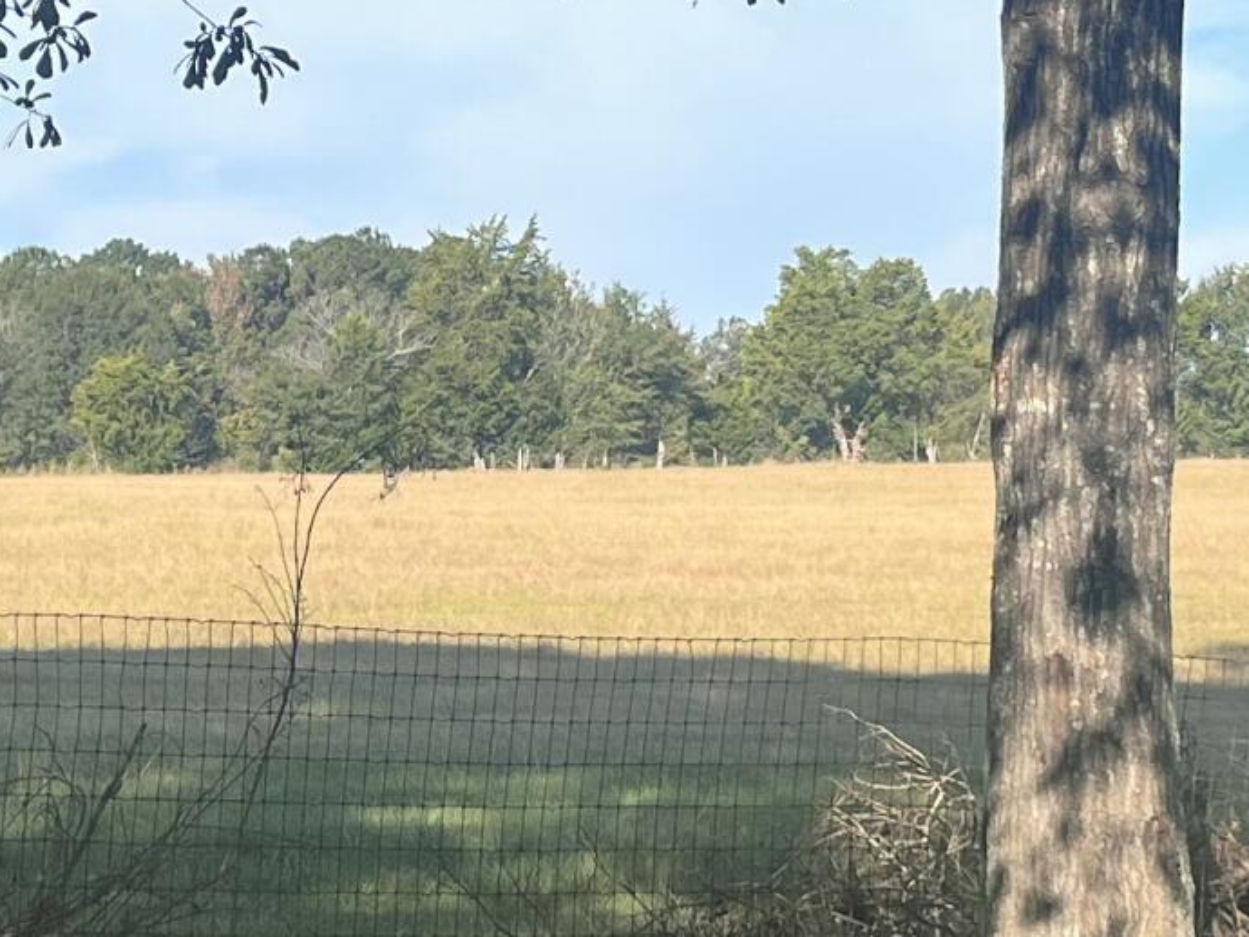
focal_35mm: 113
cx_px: 474
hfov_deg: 17.4
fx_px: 4079
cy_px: 642
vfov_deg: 13.1
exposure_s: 1/2358
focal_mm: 5.1
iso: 50
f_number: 1.6
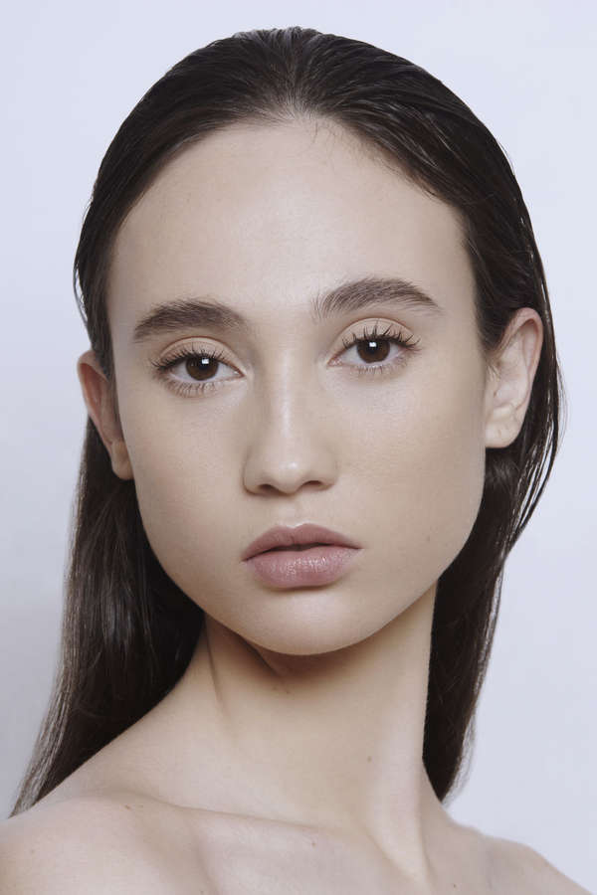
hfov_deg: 6.8
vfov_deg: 10.2
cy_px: 448
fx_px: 5037
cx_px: 298
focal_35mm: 202
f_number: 13
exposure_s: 1/125
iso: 100
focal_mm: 135
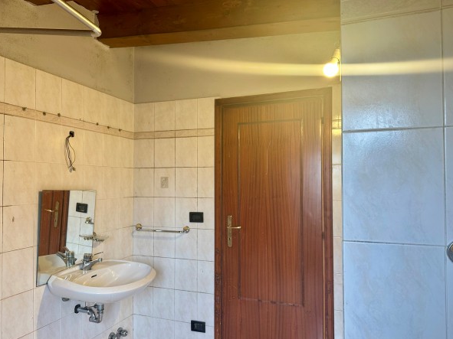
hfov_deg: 67.2
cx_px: 212
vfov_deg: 53.0
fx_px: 340
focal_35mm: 26
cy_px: 171
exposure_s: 1/50
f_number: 1.78
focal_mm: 6.86
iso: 125
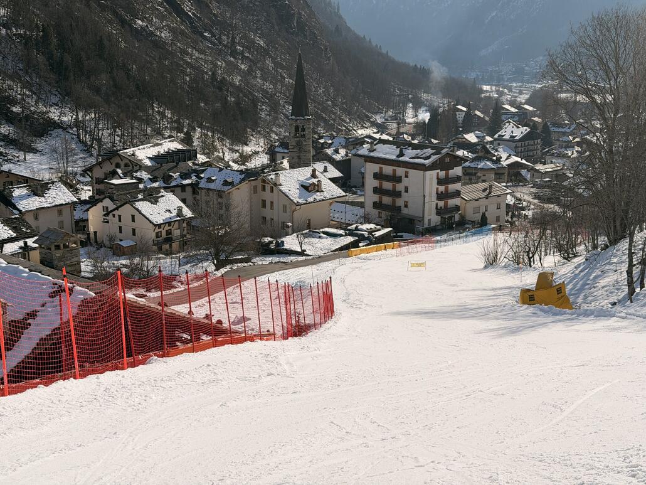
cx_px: 323
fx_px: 896
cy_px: 242
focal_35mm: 48
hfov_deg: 39.6
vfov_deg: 30.3
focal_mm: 6.76
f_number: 1.78
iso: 64
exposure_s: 1/11364
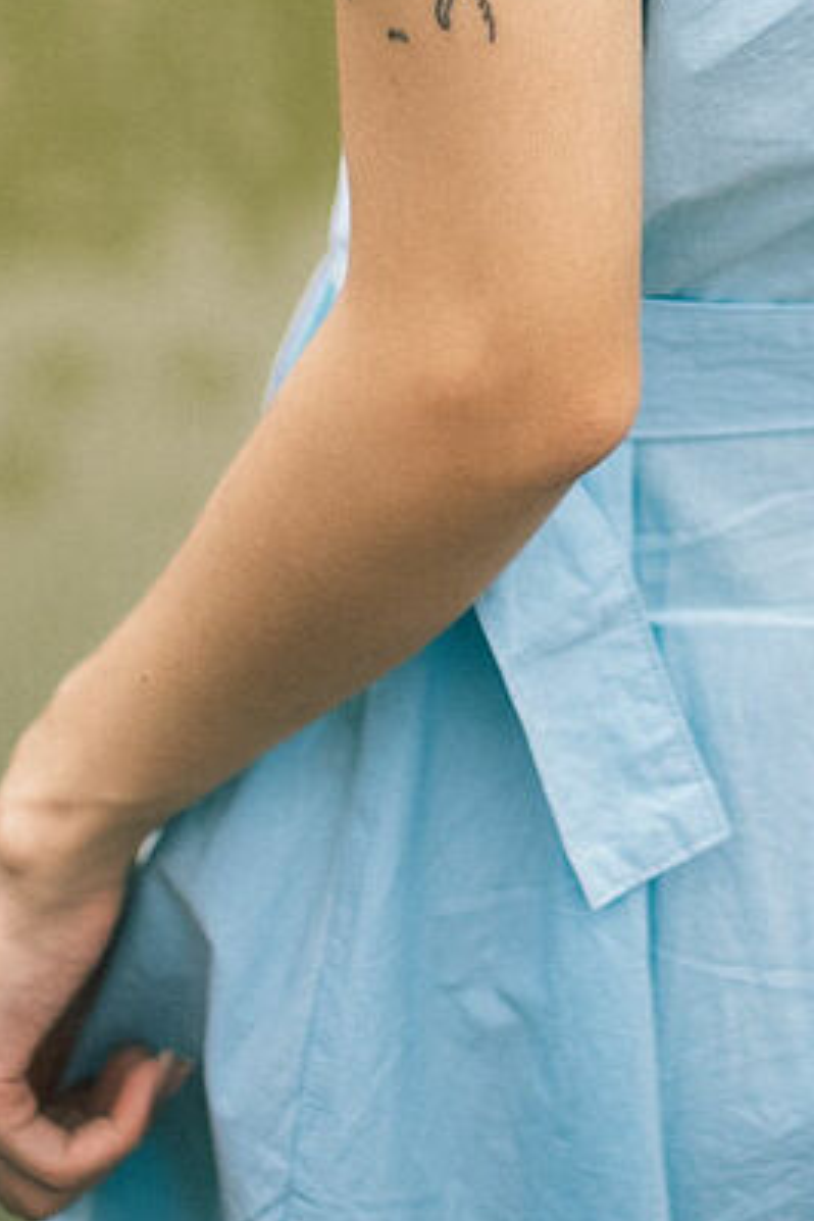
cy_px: -692
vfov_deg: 10.1
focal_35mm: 197
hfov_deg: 6.9
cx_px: 930
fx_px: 6681
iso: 50
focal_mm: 50
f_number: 1.4
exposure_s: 1/2000
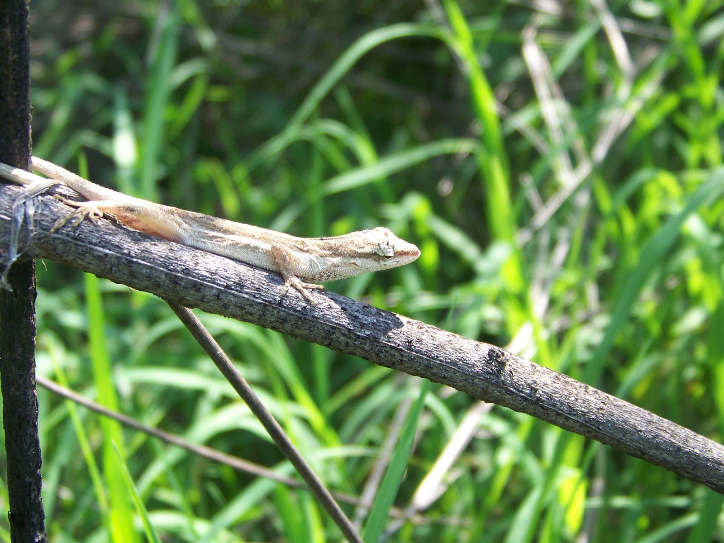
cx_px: 362
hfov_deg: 31.2
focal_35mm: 62
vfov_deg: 23.7
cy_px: 272
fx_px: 1297
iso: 64
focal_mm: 10.5
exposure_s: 1/125
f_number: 3.2
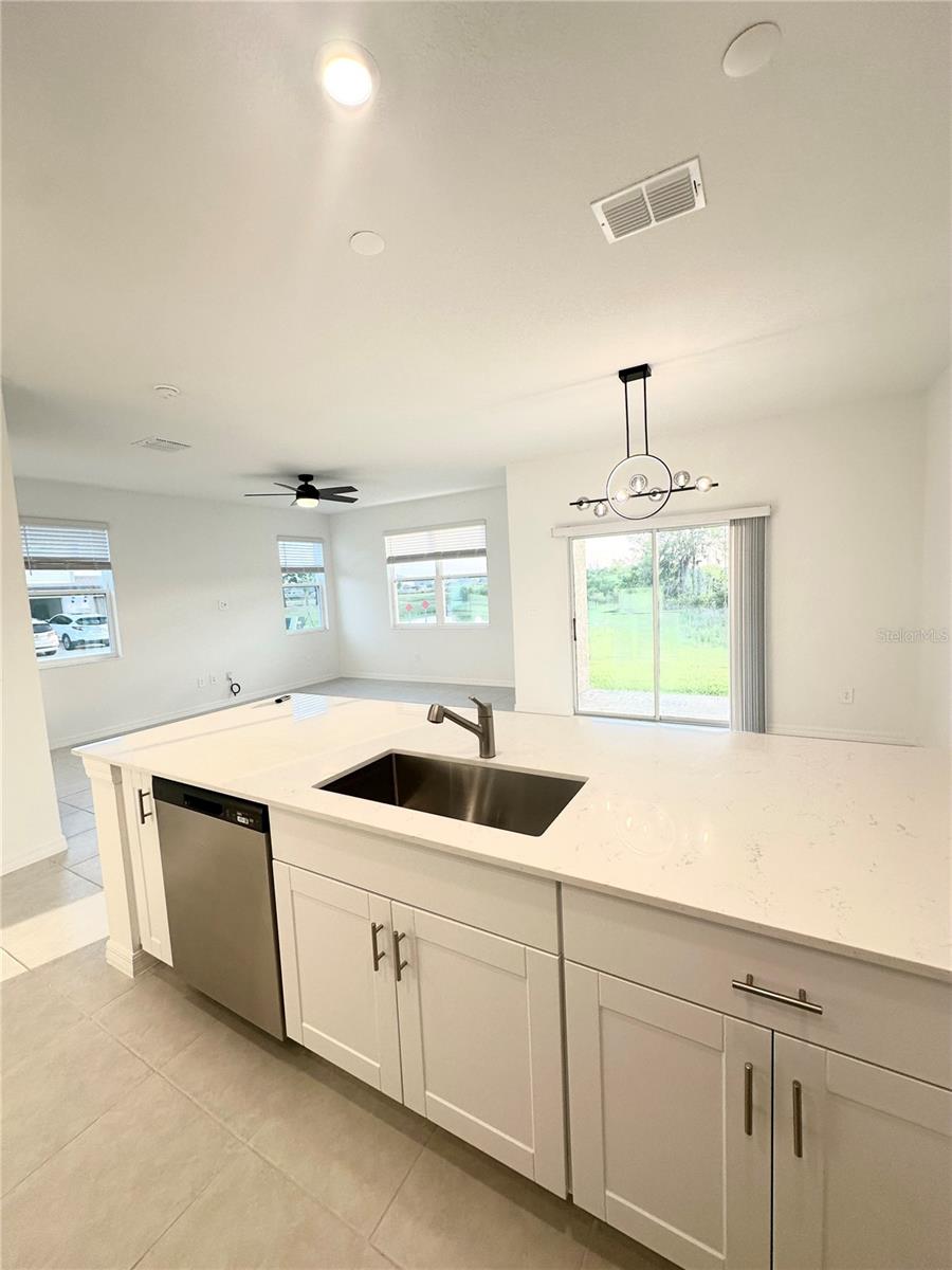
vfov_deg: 102.1
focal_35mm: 14
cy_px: 635
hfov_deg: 85.7
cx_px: 476
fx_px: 513
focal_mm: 2.22
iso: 64
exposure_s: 1/120
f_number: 2.2
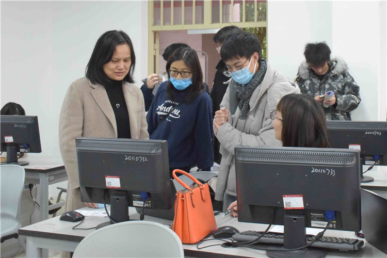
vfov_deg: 36.9
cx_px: 194
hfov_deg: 53.1
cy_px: 129
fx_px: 387
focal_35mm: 36
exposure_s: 1/40
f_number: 11
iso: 6400
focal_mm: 24
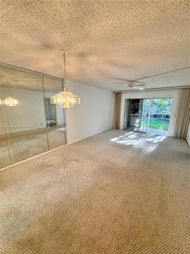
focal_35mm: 14
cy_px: 127
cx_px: 95
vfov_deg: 102.1
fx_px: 102
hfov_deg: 85.7
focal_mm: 2.22
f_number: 2.2
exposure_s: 1/120
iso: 200
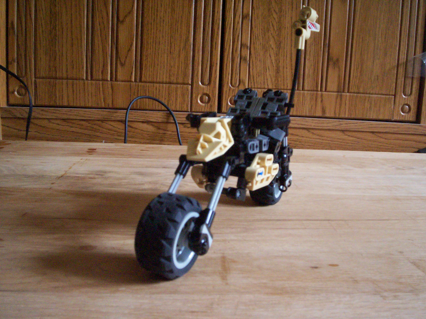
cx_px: 213
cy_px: 160
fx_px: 443
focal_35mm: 36
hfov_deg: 51.4
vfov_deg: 39.7
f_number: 4.5
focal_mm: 5.9
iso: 398
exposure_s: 1/8
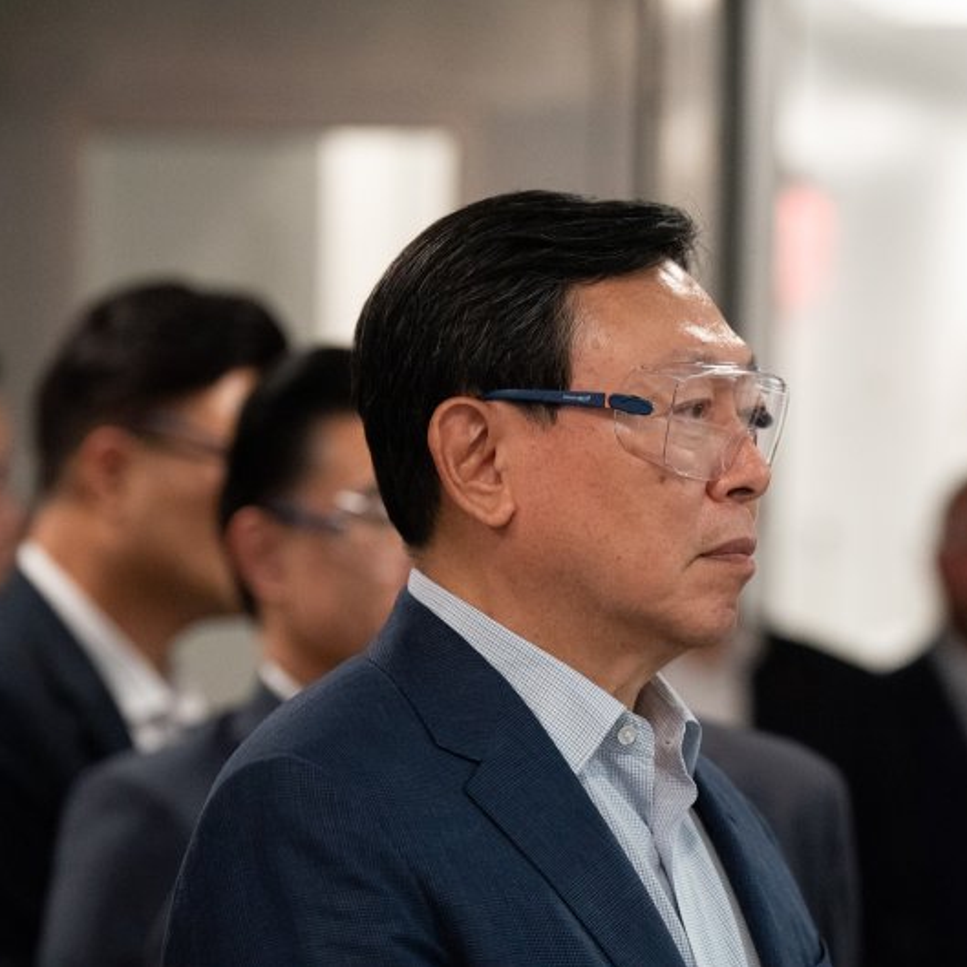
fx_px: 6005
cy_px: 485
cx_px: 614
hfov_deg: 9.2
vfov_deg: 9.2
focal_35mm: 190
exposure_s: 1/1250
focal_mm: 148
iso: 10000
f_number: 4
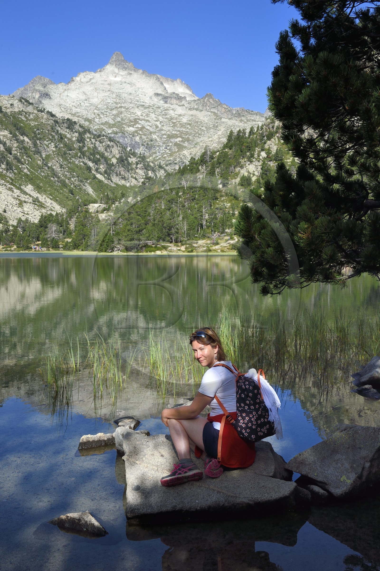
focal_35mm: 38
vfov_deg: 50.7
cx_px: 190
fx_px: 602
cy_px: 286
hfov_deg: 35.0
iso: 200
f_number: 13
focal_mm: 38
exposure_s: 1/250
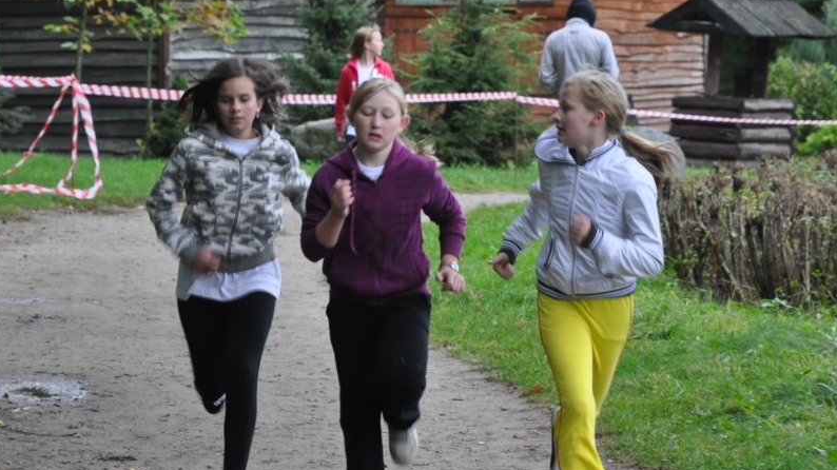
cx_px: 416
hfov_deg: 16.0
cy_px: 275
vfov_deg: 9.0
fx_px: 2985
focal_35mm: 135
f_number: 5.6
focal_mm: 85
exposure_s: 1/100
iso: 1000
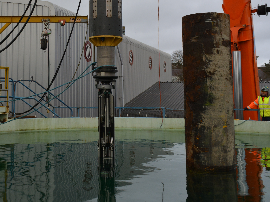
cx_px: 54
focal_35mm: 49
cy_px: 43
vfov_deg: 29.1
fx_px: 382
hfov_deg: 37.5
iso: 280
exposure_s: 1/125
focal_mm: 18
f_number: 5.6
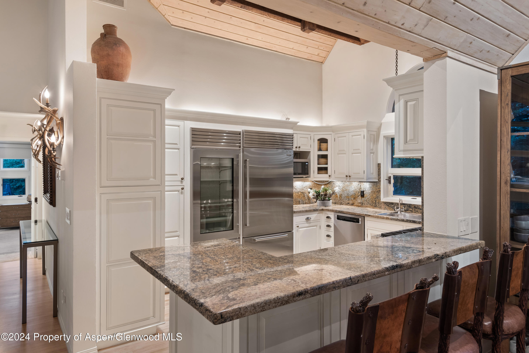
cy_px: 176
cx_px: 264
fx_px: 353
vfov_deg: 53.2
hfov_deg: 73.7
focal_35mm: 24
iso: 500
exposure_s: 1.3
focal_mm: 24
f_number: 7.1
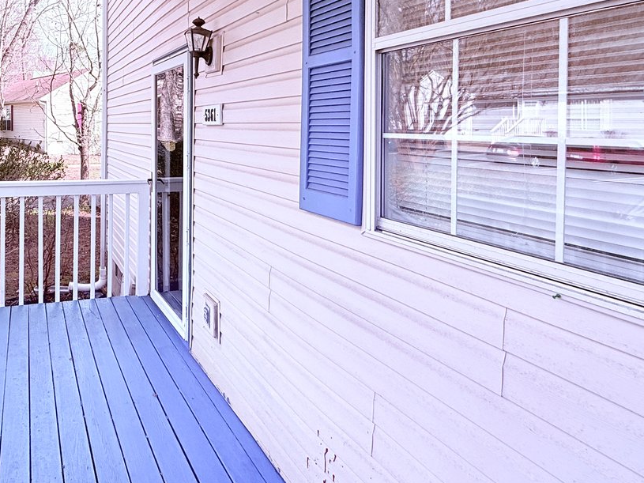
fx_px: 484
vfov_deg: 51.4
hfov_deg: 63.4
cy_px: 137
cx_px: 161
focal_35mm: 26
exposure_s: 1/779
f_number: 2.2
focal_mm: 2.22
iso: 50
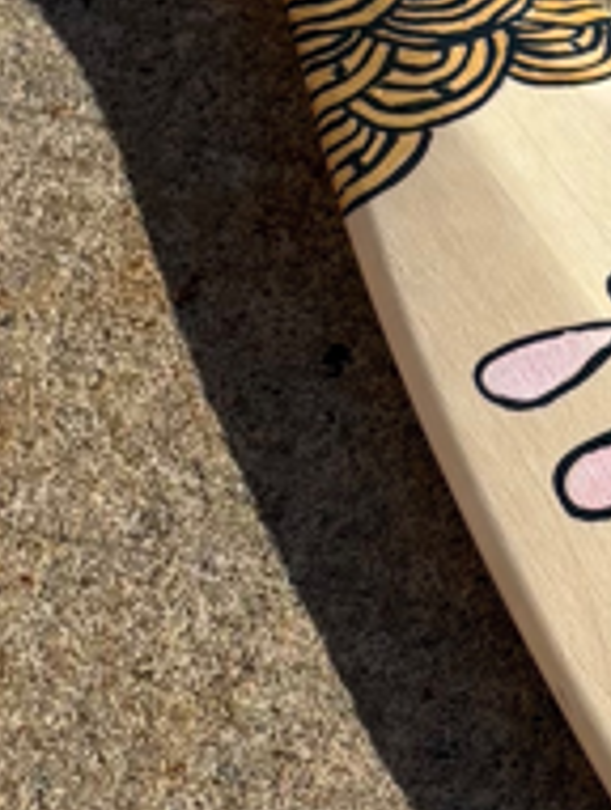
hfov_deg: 9.1
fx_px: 3823
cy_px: 373
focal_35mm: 163
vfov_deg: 12.1
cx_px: 560
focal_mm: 5.96
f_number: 1.6
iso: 50
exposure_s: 1/4329
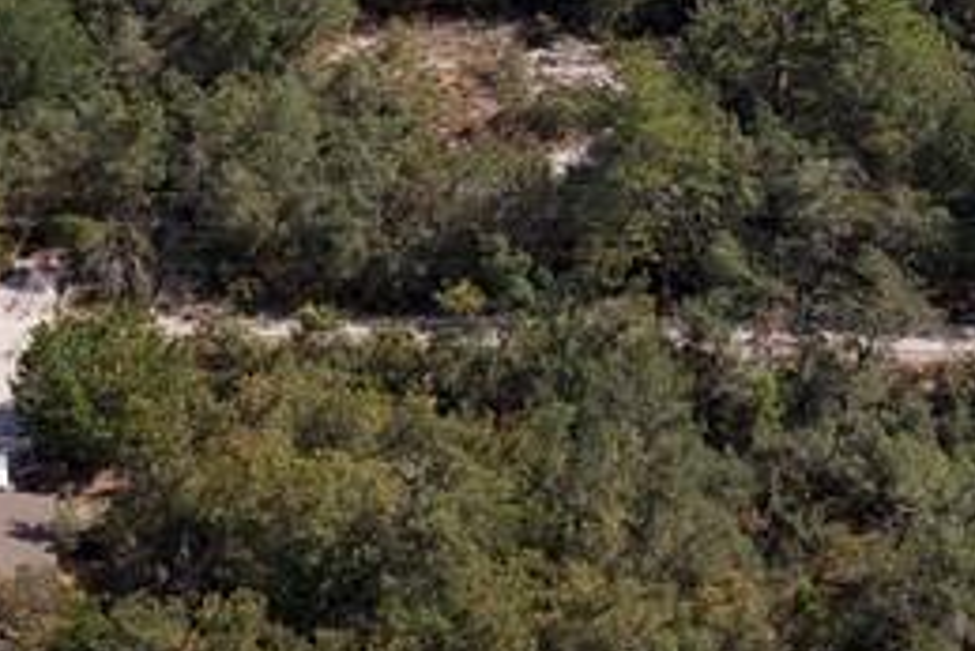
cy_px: -260
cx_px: 617
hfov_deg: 13.3
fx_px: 4173
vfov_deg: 8.8
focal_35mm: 154
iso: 220
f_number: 1.8
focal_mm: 8.67
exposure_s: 1/125
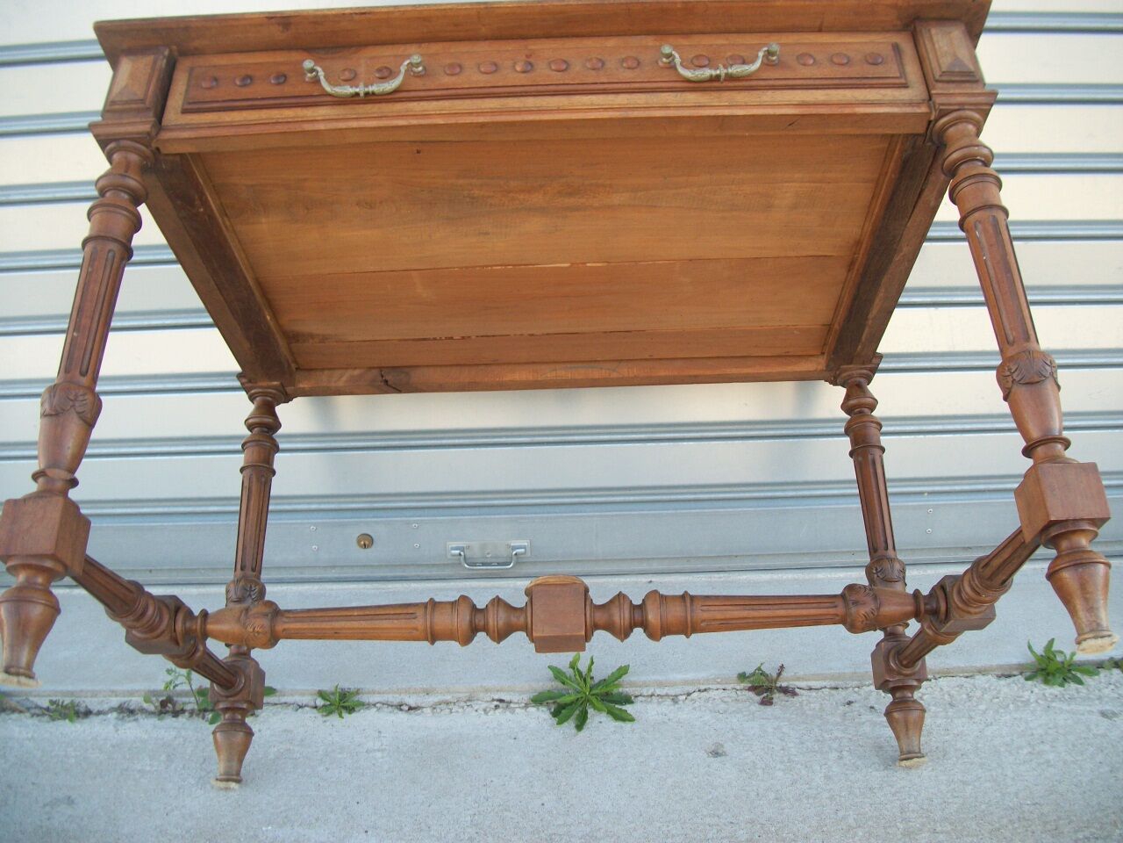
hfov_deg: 56.8
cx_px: 562
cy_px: 422
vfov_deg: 44.2
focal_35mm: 32
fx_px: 1038
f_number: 2.9
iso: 80
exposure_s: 1/125
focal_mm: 5.7
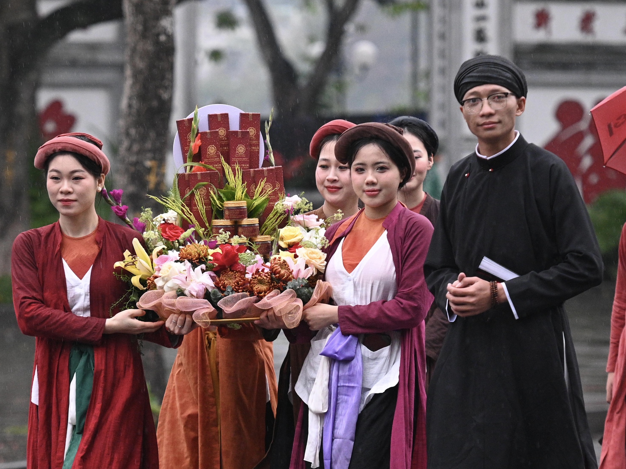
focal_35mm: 141
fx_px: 2550
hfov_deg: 14.0
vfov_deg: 10.5
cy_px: 234
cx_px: 283
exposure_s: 1/400
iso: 2500
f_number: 3.2
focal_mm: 130
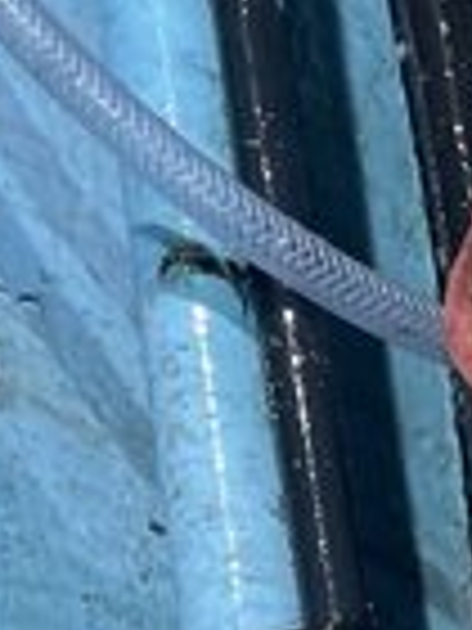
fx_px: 2891
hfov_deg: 8.6
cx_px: 1088
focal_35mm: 159
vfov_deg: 11.7
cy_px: 1048
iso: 40
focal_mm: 4.2
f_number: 1.6
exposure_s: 1/63
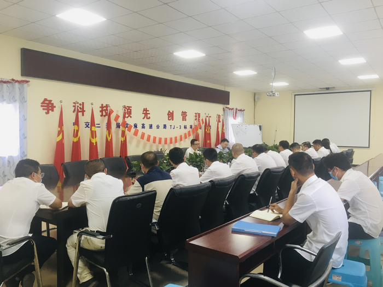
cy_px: 144
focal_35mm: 29
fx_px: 321
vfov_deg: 48.2
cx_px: 192
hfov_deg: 61.7
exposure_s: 1/33
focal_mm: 4.15
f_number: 2.2
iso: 80
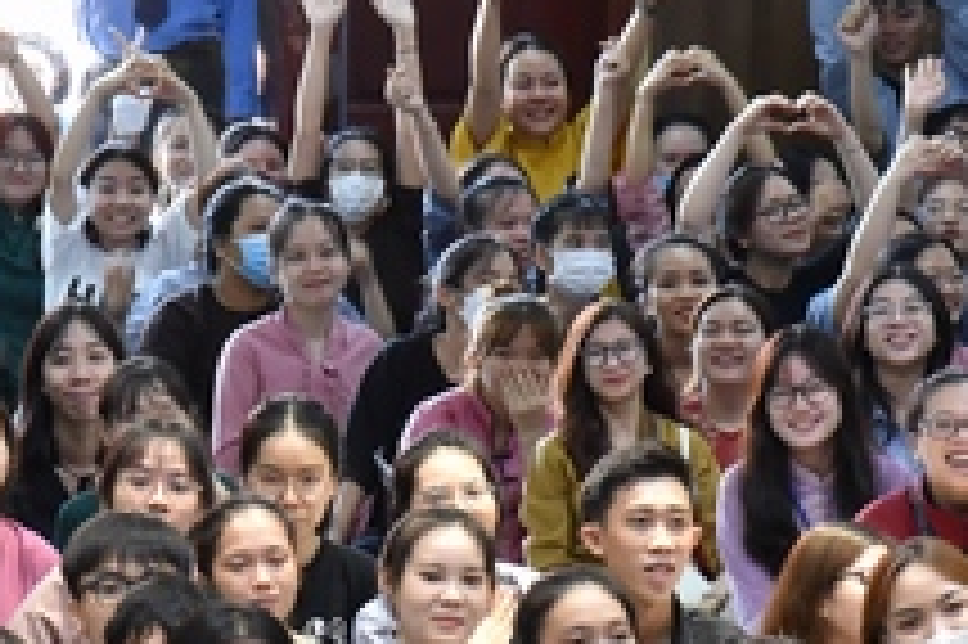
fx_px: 9753
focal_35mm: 363
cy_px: 450
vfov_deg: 3.8
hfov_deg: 5.7
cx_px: 234
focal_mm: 120
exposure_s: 1/60
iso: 4000
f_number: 5.6
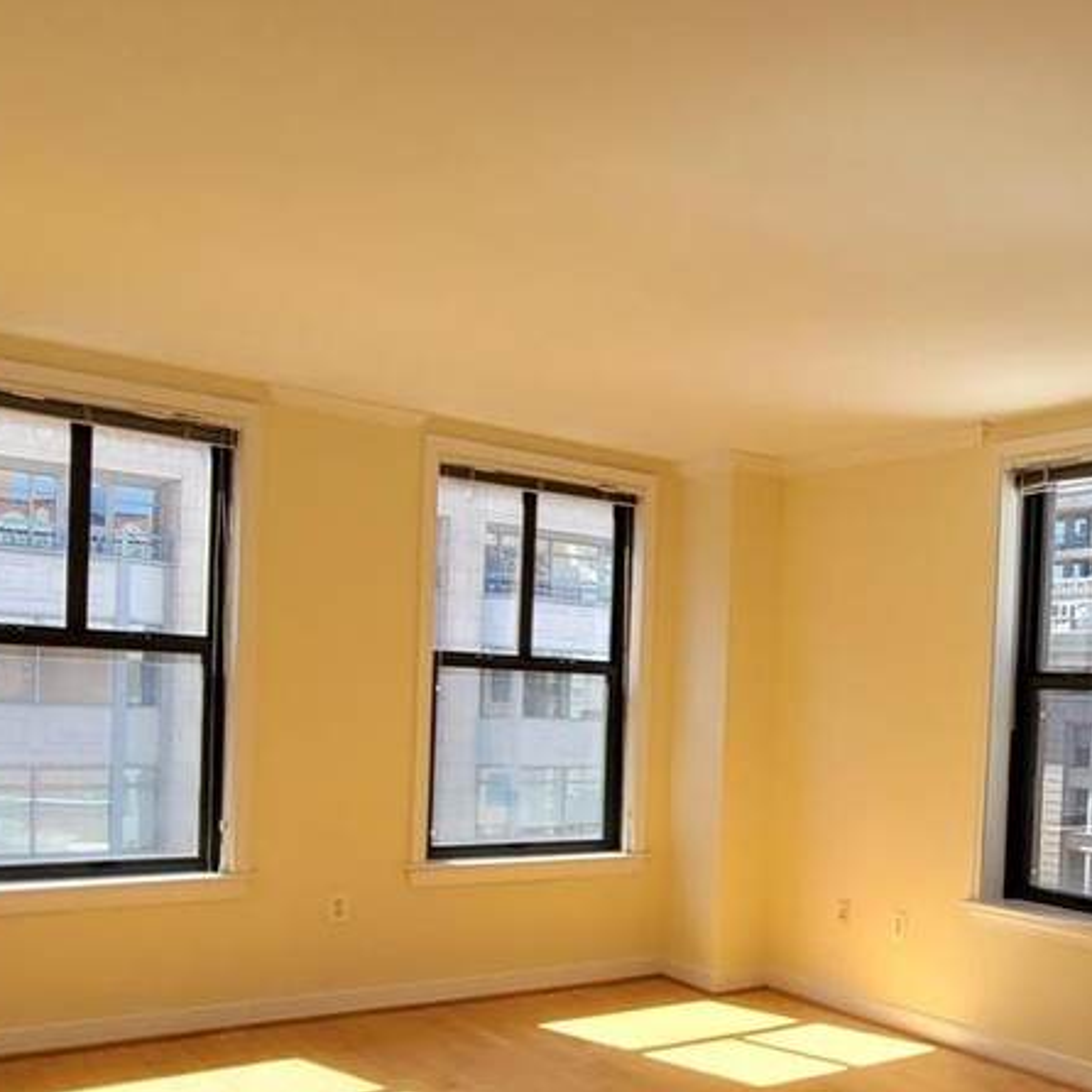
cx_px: 984
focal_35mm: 33
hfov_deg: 45.1
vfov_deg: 48.8
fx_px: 1178
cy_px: 742
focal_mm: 2.2
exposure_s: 1/276
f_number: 2.2
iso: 64
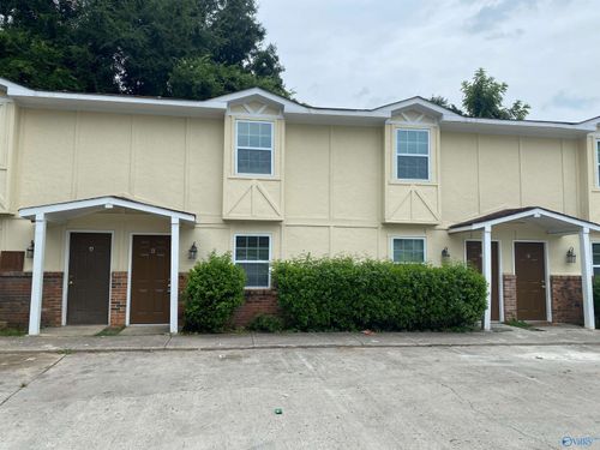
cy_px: 225
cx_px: 300
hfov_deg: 67.3
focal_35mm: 26
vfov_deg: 53.1
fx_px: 451
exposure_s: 1/1543
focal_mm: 4.25
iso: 32
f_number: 1.8
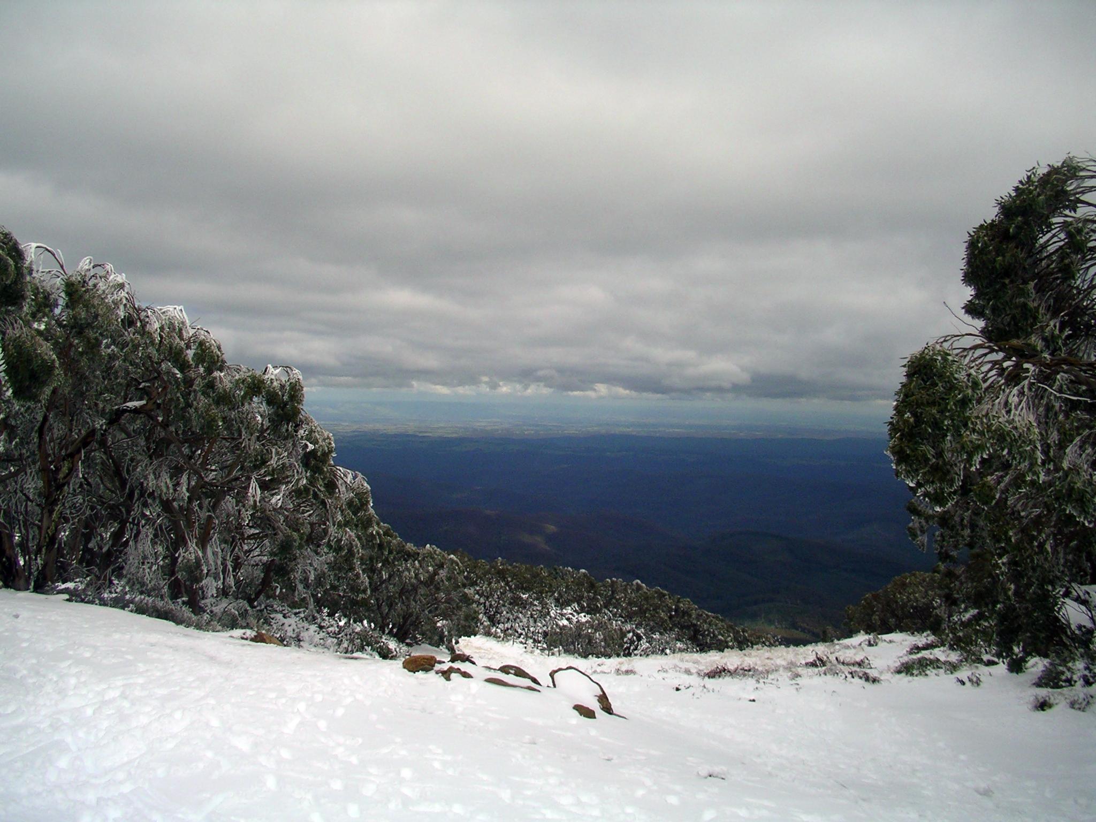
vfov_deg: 38.7
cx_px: 548
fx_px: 1171
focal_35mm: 37
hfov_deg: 50.1
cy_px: 411
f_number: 6.9
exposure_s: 1/800
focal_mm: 5.7
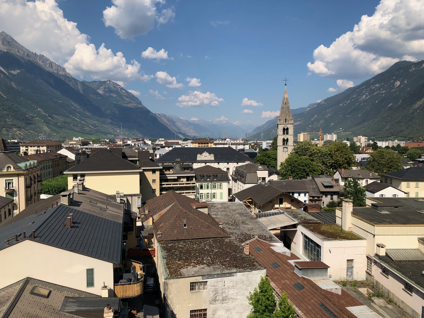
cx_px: 212
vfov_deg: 49.7
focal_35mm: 28
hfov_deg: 63.4
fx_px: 343
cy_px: 159
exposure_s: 1/2667
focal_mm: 4
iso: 20
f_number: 1.8
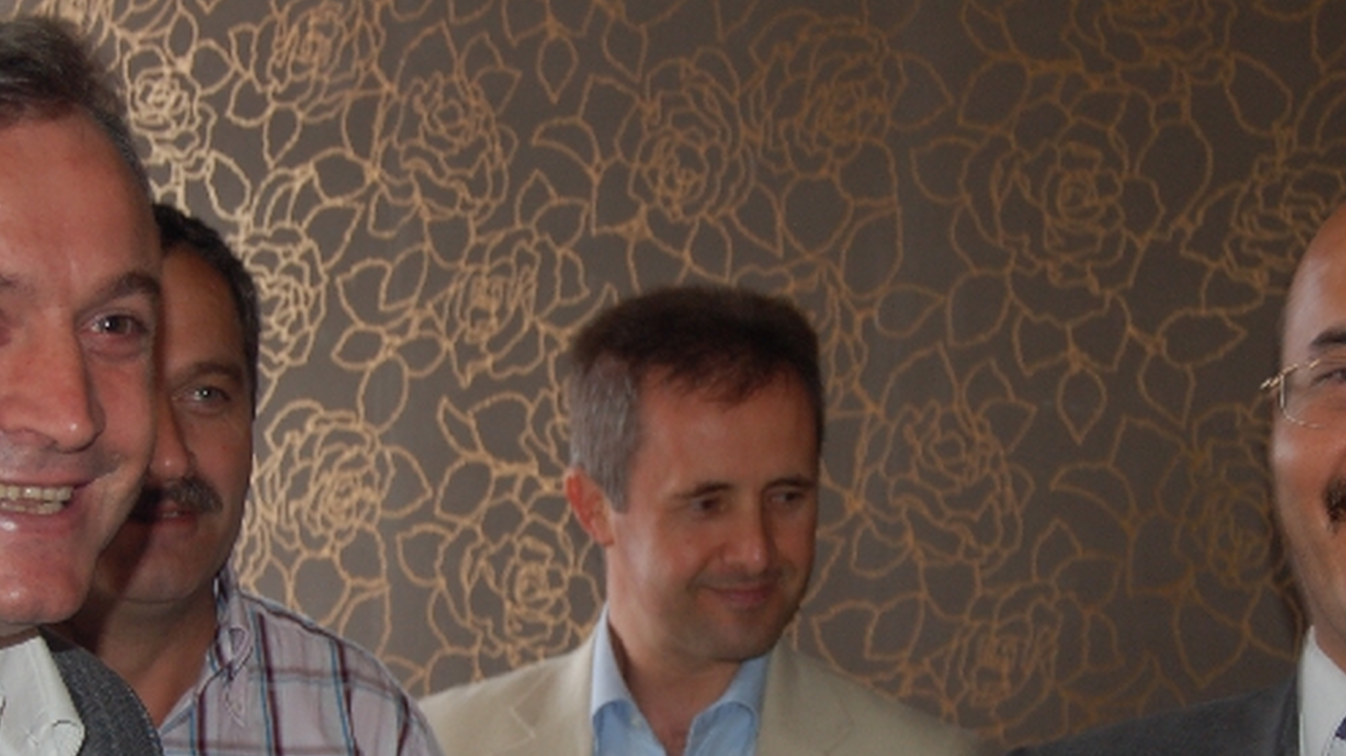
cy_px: 620
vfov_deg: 13.5
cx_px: 631
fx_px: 3170
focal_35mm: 89
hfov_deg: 24.0
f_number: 4.8
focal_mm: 35
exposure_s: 1/60
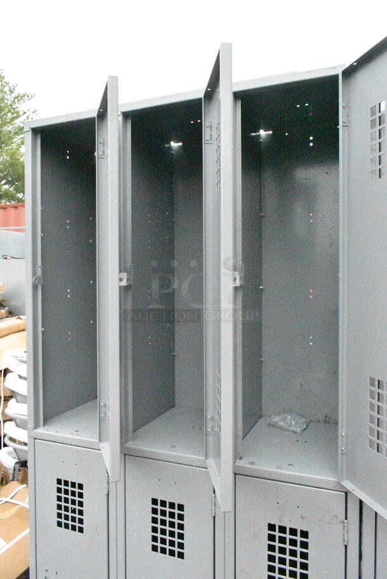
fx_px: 435
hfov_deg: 48.0
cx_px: 194
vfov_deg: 67.3
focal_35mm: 27
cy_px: 290
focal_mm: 18
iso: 25600
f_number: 13
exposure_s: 1/640
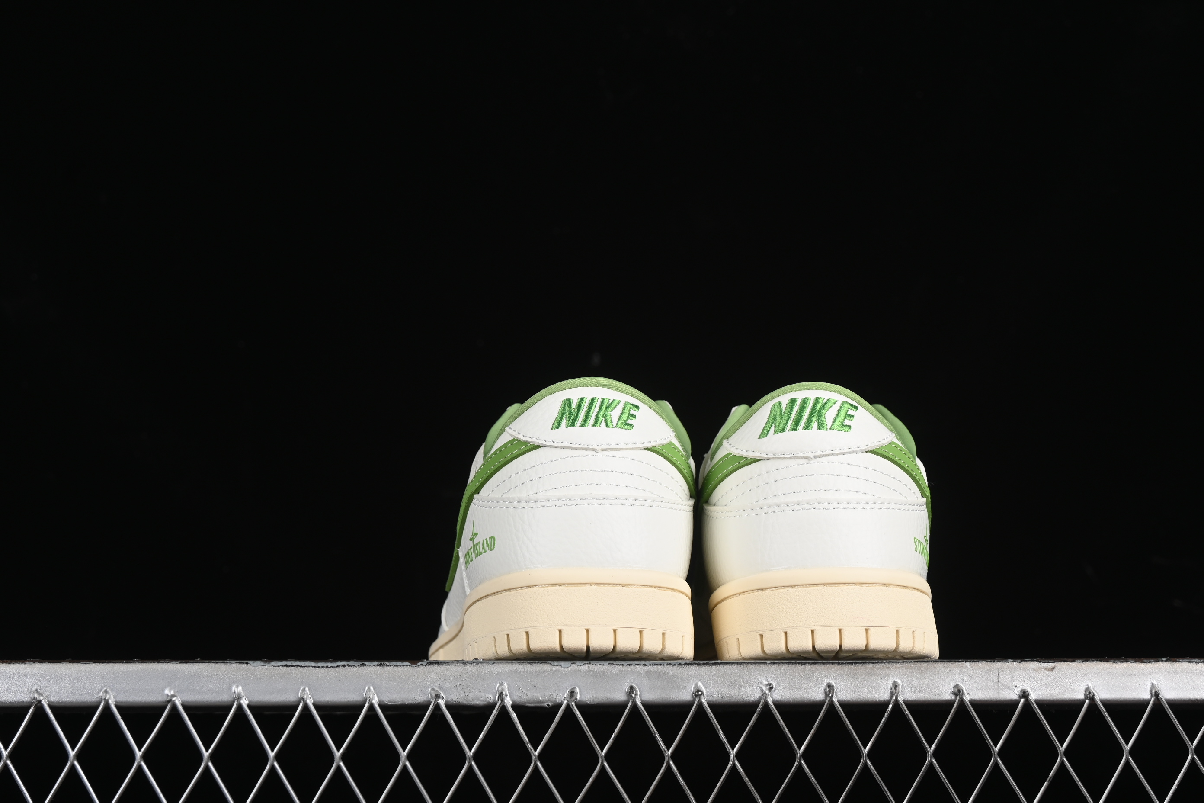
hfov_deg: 27.0
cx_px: 602
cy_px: 402
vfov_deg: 18.2
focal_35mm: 75
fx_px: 2508
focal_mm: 50
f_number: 8
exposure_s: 1/160
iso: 160
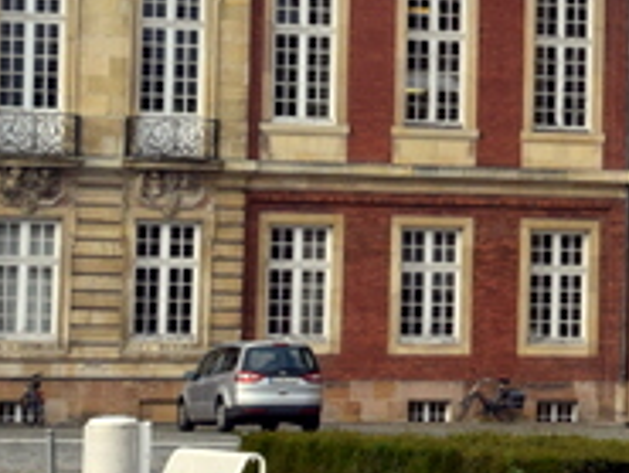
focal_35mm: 250
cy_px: 61
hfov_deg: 7.7
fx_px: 4546
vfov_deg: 5.9
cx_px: 1129
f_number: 10
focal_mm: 40
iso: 400
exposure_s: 1/250
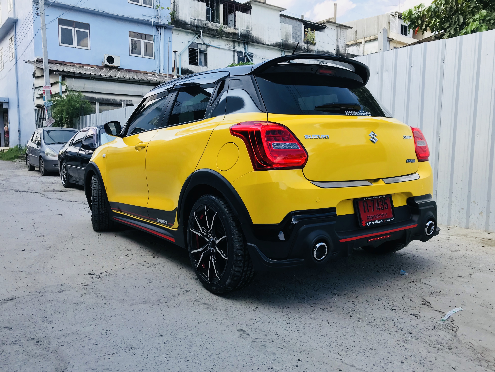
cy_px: 187
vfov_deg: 48.2
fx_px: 415
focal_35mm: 29
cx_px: 250
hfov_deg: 61.7
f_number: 1.8
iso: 20
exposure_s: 1/476
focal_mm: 3.99
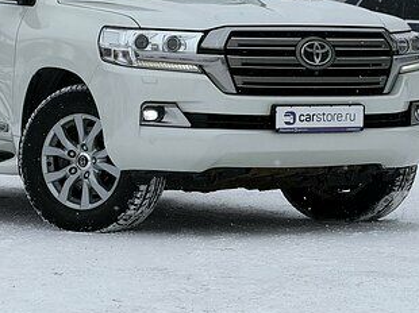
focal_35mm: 212
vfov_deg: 7.0
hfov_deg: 9.3
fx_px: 2564
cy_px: 46
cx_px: 111
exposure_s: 1/1271
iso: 64
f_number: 2.8
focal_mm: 15.66
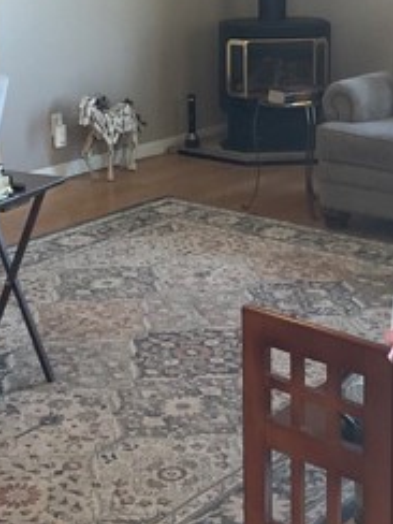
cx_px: 176
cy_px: 107
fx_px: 1150
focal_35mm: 76
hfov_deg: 19.4
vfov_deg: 25.2
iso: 100
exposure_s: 1/60
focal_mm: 3
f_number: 1.8
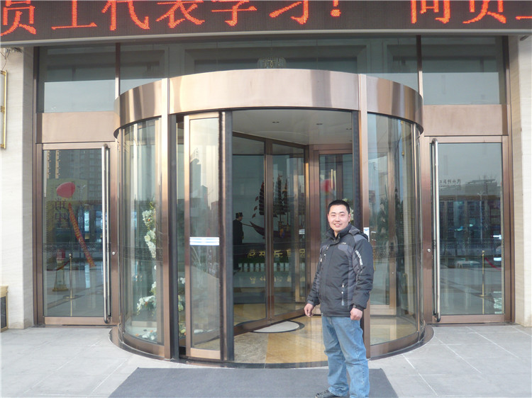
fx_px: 522
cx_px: 266
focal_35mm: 34
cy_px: 199
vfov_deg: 41.8
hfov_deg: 54.0
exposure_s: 1/40
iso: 100
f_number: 3.1
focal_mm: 5.5
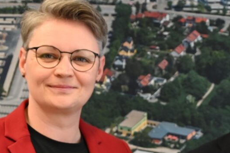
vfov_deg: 6.5
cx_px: 285
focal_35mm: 208
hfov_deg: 9.7
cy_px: 232
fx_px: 1328
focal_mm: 54
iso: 1400
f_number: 4
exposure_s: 1/125
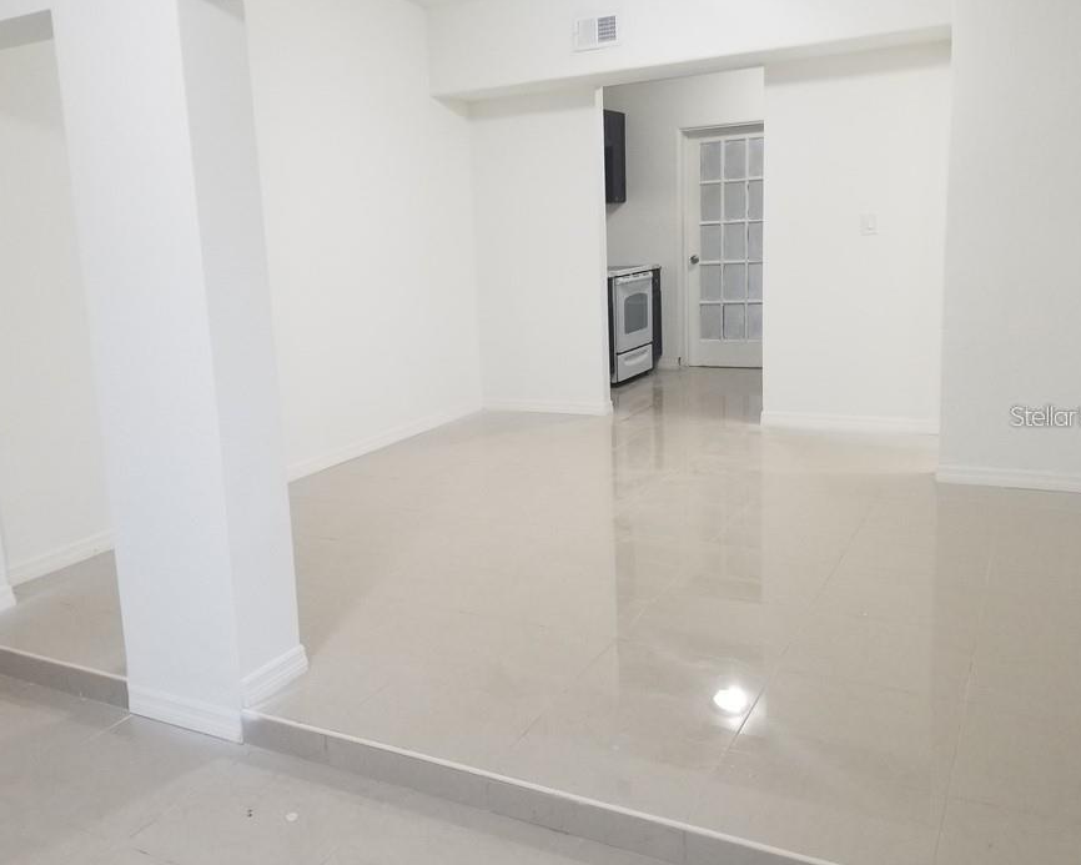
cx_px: 489
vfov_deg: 48.5
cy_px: 416
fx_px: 960
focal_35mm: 30
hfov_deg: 58.7
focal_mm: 4.25
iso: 160
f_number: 1.7
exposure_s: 1/30
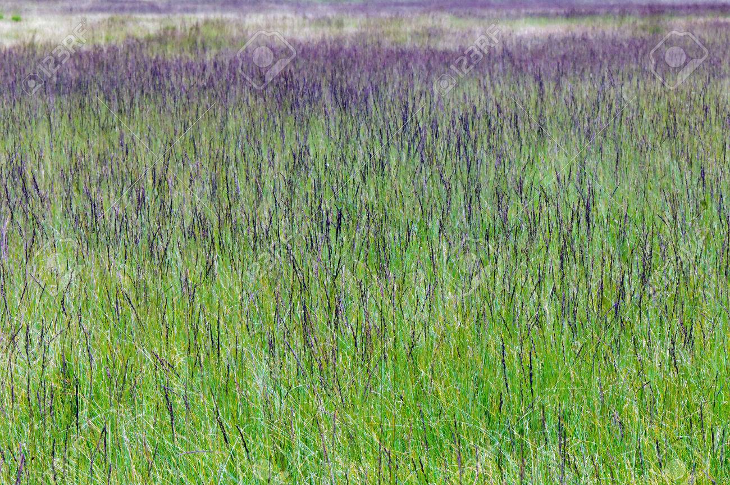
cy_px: 242
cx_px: 365
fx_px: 3189
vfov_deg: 8.7
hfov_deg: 13.1
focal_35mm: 158
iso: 200
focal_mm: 105
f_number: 16
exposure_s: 1/60
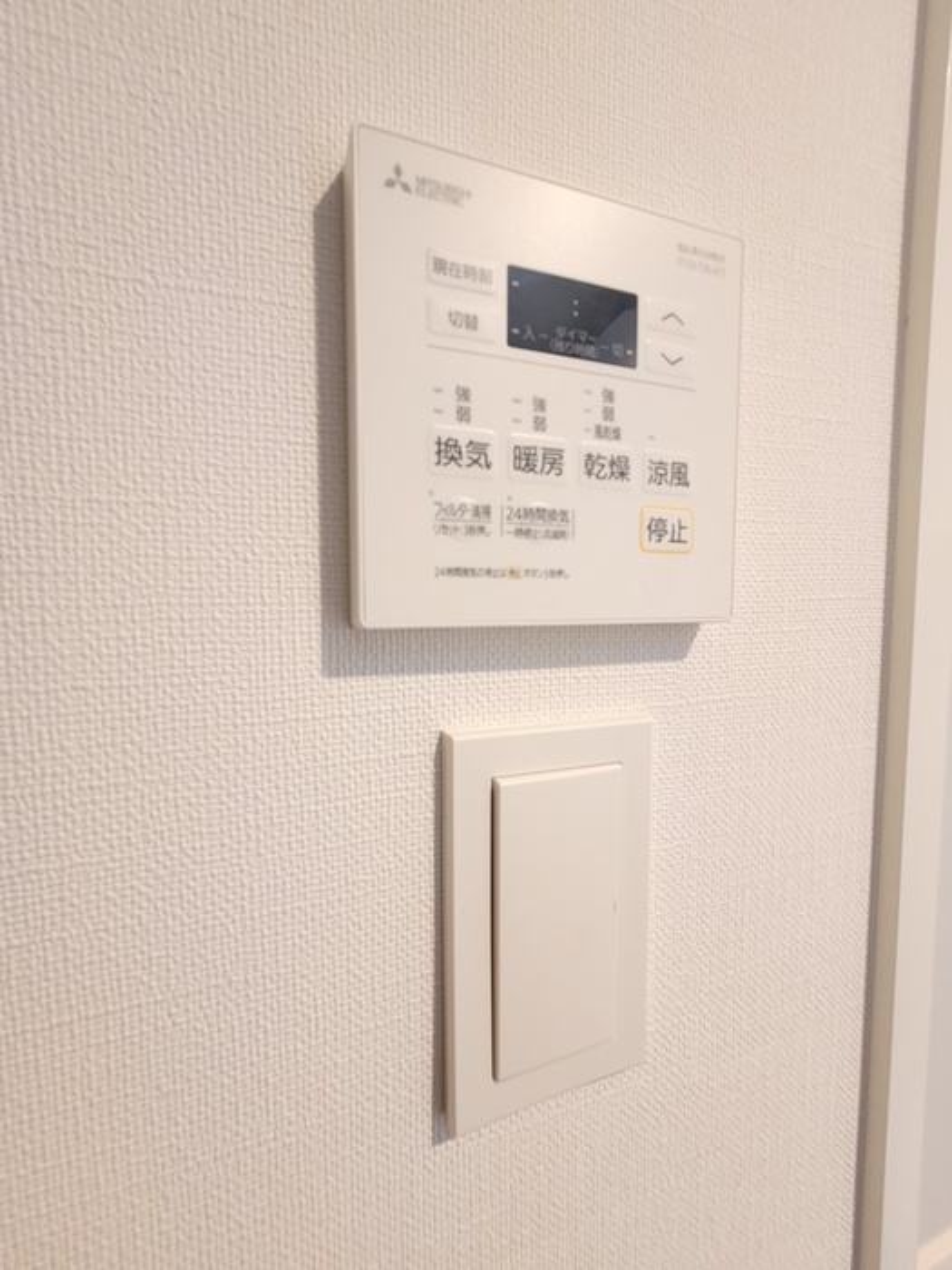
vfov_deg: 106.2
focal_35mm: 13
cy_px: 635
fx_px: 477
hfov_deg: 89.9
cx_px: 476
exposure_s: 1/33
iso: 400
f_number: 2.2
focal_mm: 2.2
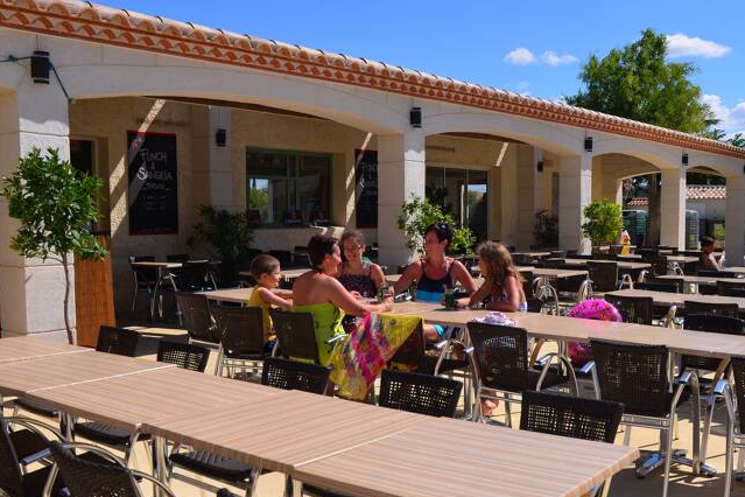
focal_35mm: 38
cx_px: 429
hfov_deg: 50.5
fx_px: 786
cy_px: 276
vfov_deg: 35.0
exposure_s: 1/640
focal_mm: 18
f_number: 6.3
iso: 100
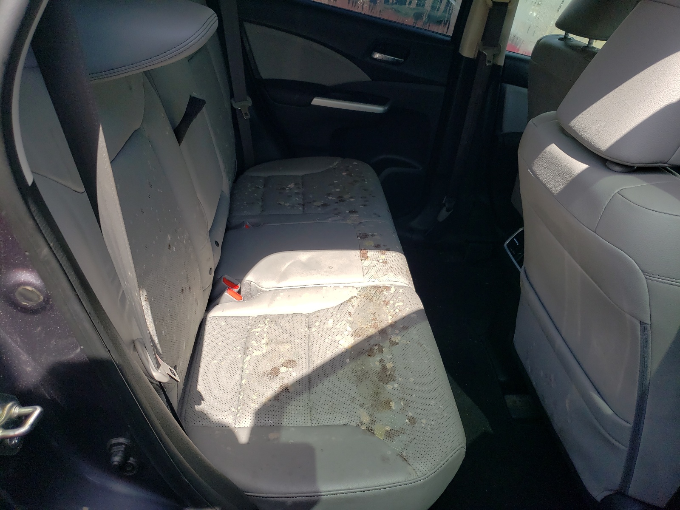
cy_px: 255
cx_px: 340
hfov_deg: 67.3
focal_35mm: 26
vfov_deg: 53.1
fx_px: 511
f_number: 1.5
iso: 50
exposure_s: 1/1250
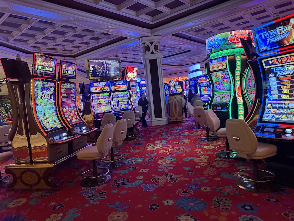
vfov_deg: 56.8
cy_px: 110
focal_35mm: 24
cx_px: 147
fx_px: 204
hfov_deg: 71.6
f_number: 1.78
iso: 320
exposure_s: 1/60
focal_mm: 6.76
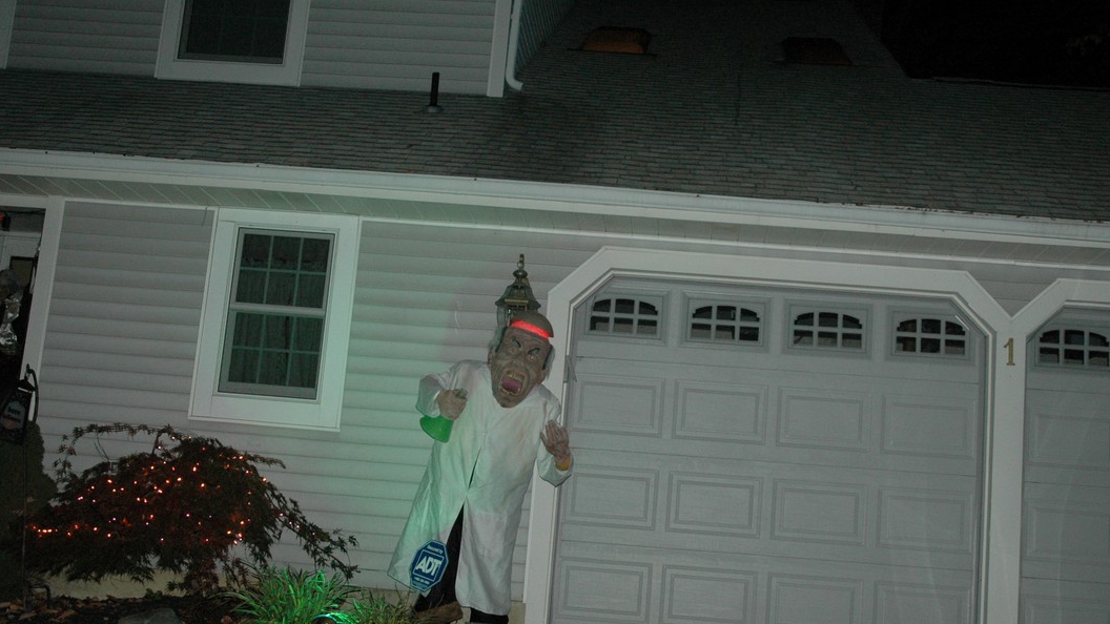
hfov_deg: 45.8
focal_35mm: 45
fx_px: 1313
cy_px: 312
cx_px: 587
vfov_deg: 26.8
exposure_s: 1/60
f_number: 4
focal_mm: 25
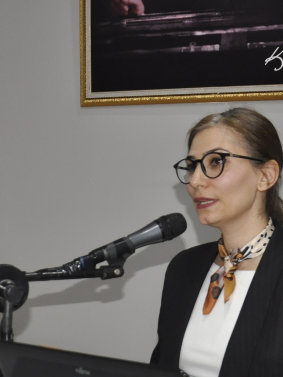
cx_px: 126
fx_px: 1025
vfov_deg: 20.7
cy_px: 278
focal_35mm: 94
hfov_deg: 15.7
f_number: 3.8
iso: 800
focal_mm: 24
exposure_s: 1/60
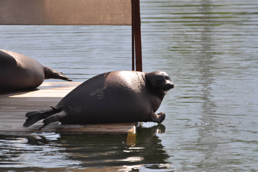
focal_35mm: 450
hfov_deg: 4.6
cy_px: 86
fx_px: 3221
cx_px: 129
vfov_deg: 3.0
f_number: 5.6
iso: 400
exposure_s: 1/1600
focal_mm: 300
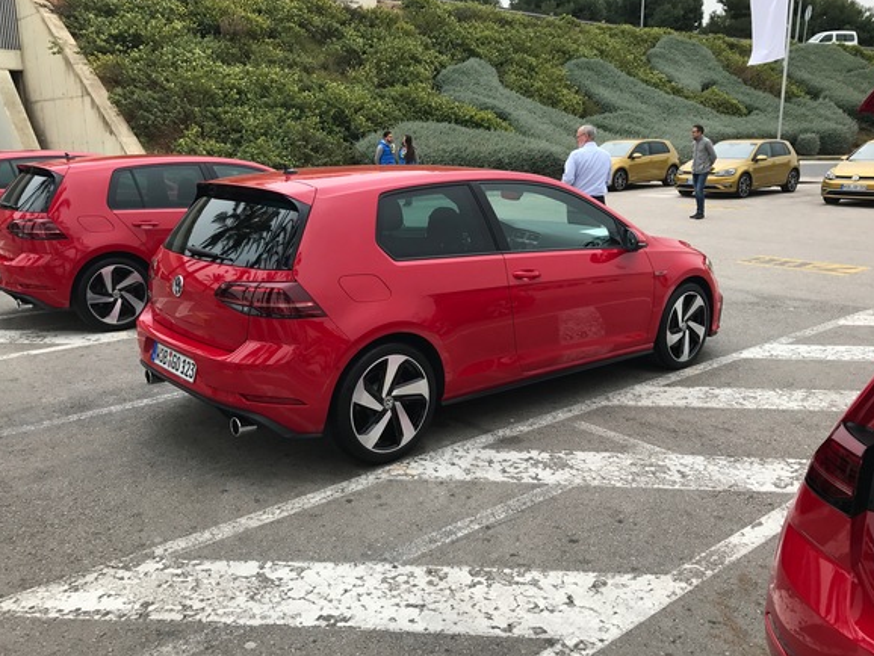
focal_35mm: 31
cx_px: 432
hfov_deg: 58.3
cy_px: 325
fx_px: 783
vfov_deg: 45.5
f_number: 1.8
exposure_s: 1/538
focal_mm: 3.99
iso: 20
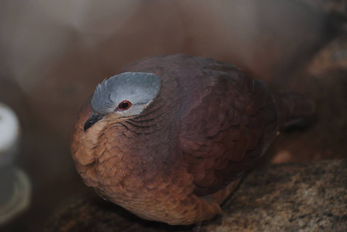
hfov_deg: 15.2
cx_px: 151
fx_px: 1299
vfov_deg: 10.2
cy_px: 103
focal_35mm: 135
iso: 200
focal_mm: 75
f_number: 4.2
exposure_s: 1/60
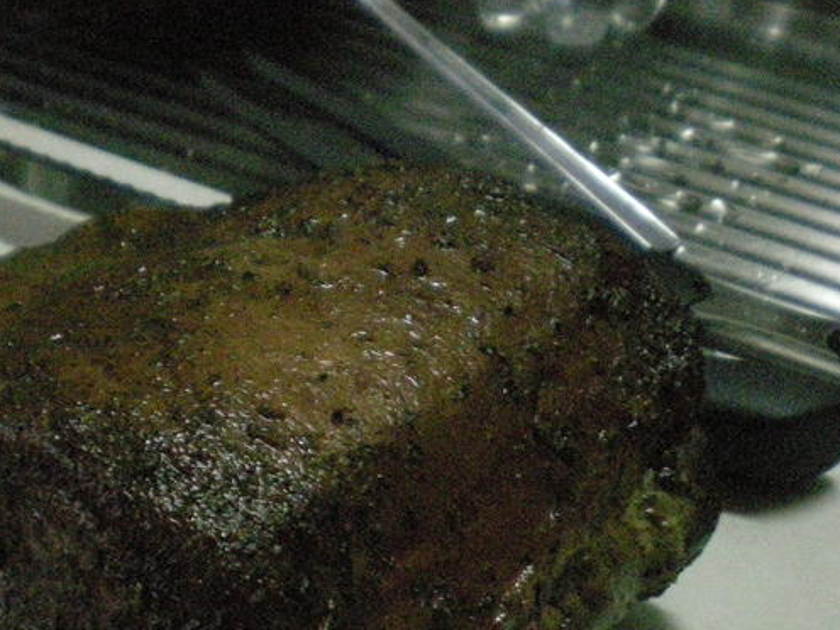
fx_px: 1674
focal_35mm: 69
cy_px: 538
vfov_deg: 21.0
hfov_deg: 27.9
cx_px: 246
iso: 1000
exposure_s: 1/70.3
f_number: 3.1
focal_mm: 6.3
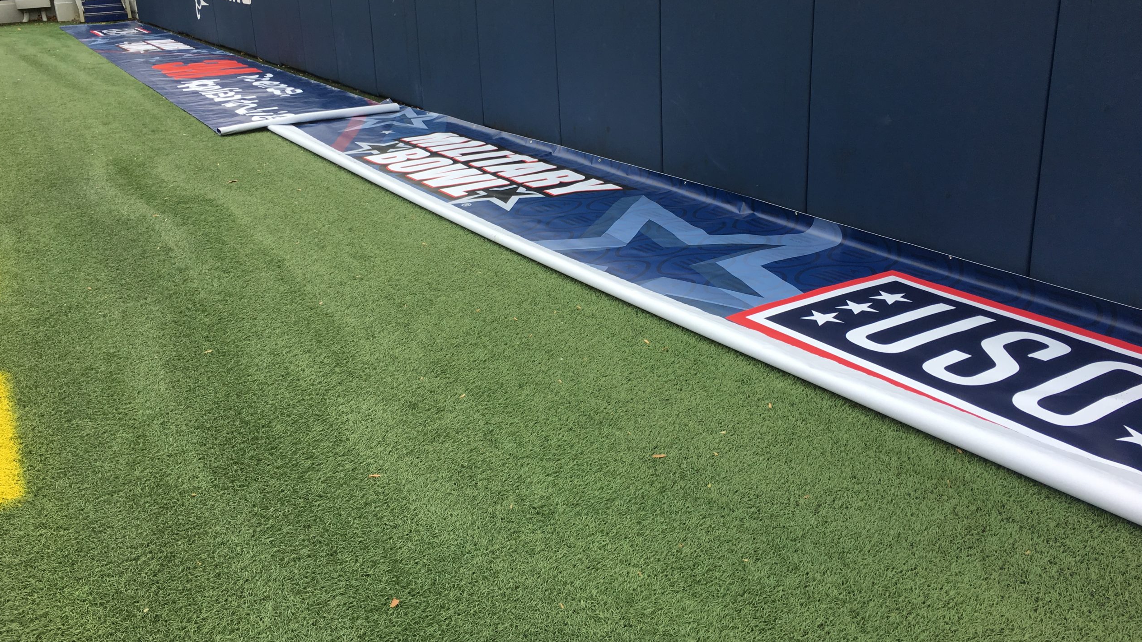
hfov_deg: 61.0
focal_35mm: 32
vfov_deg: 36.5
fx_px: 969
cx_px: 568
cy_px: 256
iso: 25
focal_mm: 4.15
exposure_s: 1/272
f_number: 2.2
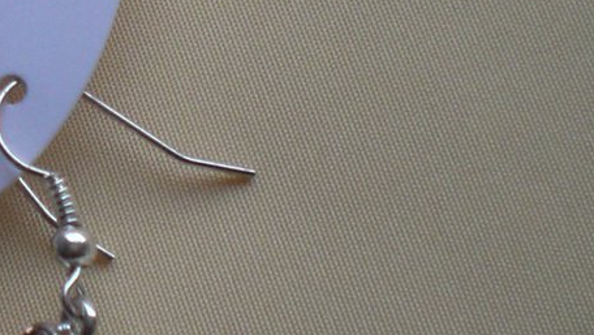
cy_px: 74
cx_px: -97
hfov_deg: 17.0
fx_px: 1907
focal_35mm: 121
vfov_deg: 10.0
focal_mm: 6.3
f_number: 3.1
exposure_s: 1/125
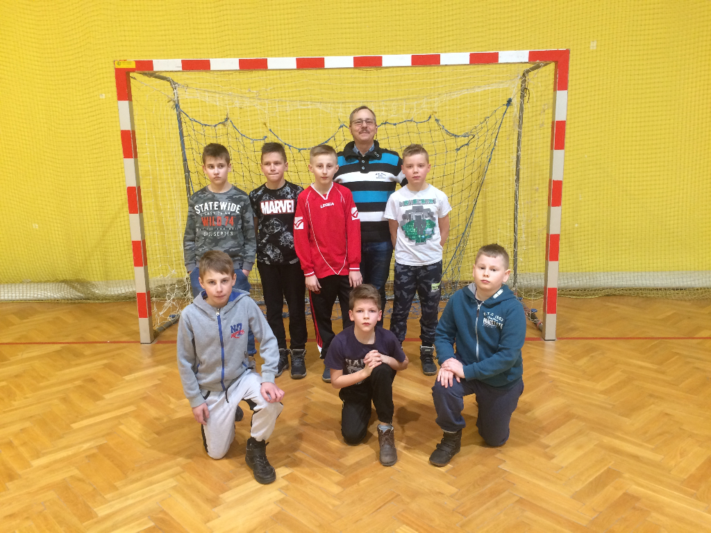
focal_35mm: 29
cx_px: 356
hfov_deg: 61.7
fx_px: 596
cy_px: 266
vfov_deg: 48.2
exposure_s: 1/33
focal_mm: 4.15
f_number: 2.2
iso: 160
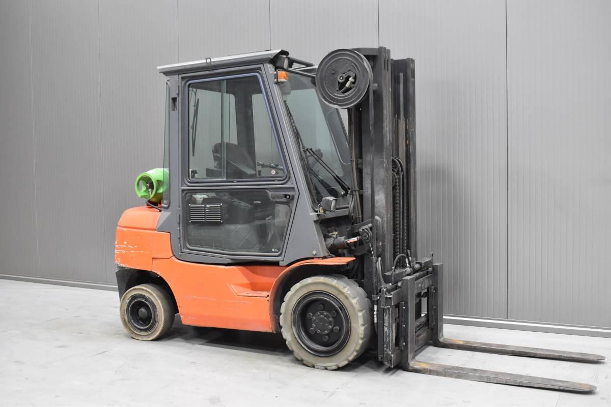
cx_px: 306
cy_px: 204
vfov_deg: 34.2
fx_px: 662
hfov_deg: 49.6
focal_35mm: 39
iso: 1600
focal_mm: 26
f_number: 5
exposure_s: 1/25
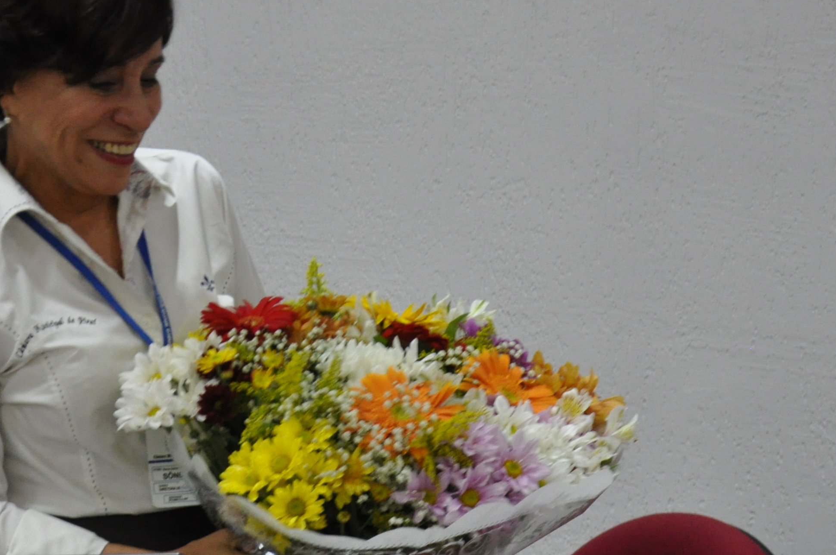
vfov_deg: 5.5
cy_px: 231
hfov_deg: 8.3
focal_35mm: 249
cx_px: 221
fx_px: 5777
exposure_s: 1/60
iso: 1250
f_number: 5.3
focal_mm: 75
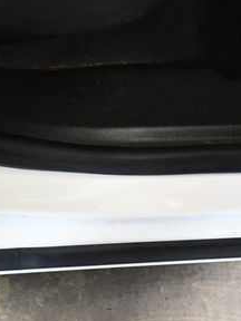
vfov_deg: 25.3
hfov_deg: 19.0
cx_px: 183
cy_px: 138
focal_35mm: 77
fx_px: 715
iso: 3200
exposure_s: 1/80
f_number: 3.5
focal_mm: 18
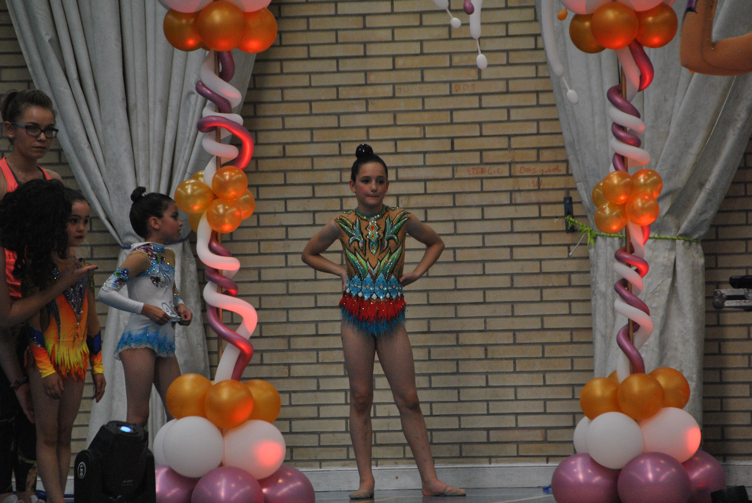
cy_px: 252
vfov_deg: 5.4
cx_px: 376
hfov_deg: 8.1
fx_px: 5333
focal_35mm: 255
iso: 800
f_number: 6
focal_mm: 170
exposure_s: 1/250
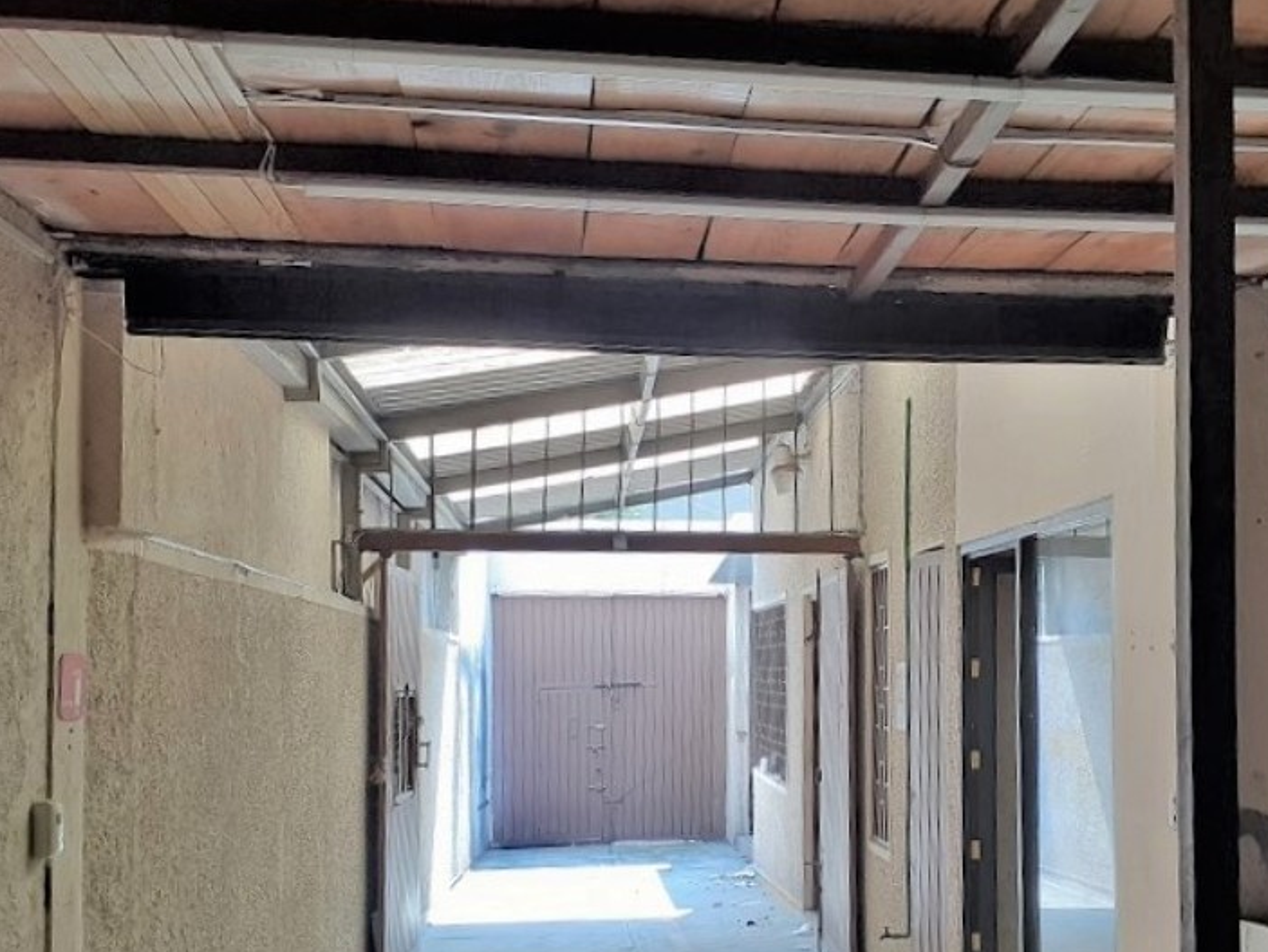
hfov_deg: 45.1
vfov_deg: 34.8
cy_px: 629
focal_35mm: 41
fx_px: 1502
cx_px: 840
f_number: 1.9
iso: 64
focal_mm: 3.6
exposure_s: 1/60
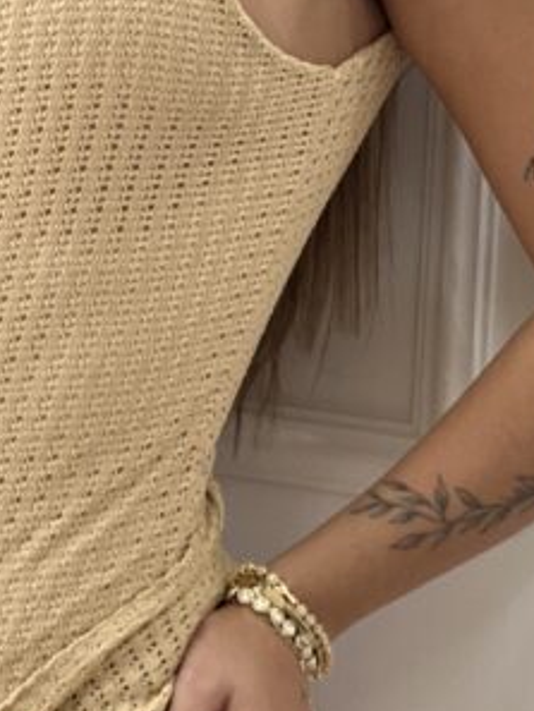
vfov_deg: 8.1
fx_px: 4974
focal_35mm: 242
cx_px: -19
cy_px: 20
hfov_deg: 6.1
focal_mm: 9
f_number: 2.8
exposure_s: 1/120
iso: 200
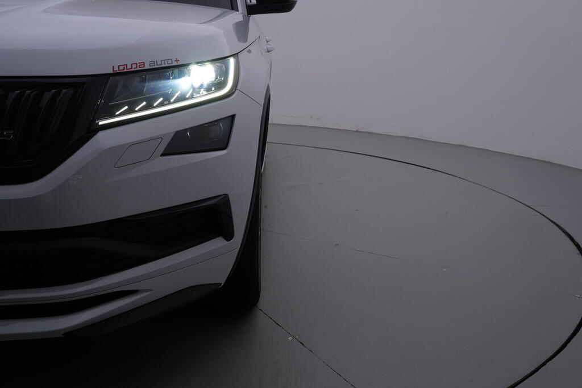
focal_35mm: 36
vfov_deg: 36.9
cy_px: 194
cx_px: 291
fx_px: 582
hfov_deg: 53.1
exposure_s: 1/160
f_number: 5.6
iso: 125
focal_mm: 24
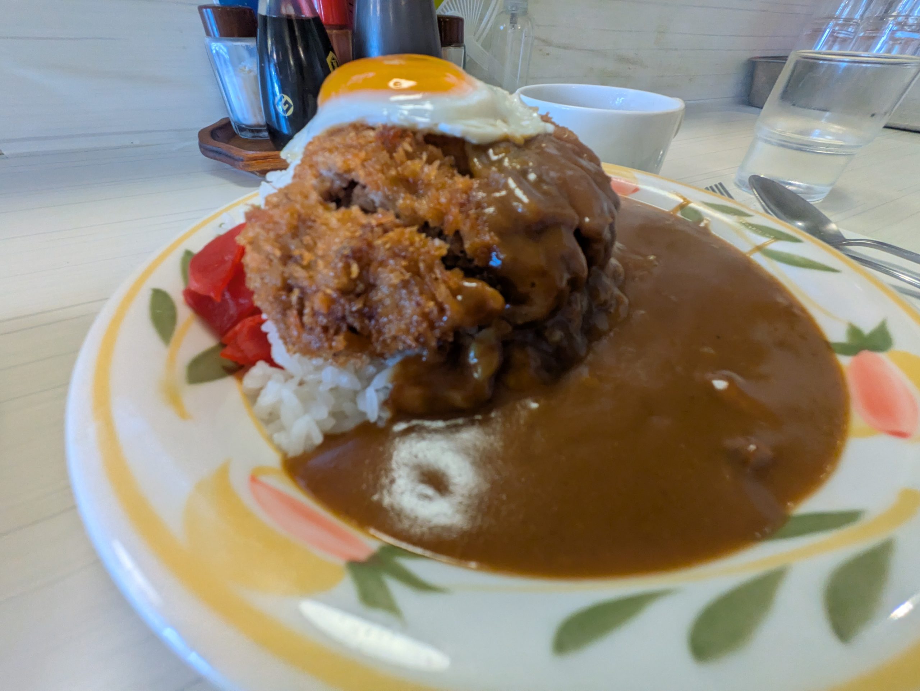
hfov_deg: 102.0
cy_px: 346
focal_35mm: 14
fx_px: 372
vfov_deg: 85.7
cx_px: 460
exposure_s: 1/50
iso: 208
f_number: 2.2
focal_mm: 1.83
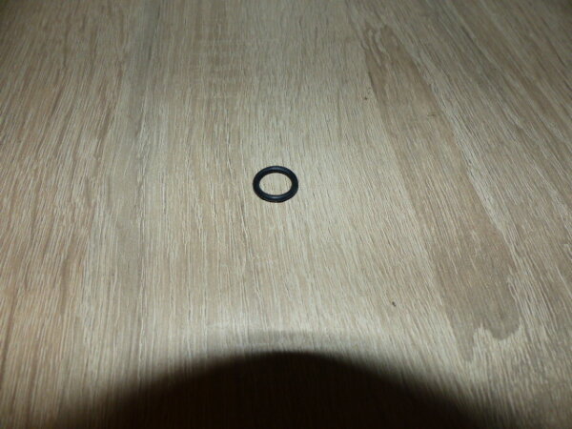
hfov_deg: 67.3
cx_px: 286
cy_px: 214
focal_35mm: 26
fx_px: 430
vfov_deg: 53.1
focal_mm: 4.5
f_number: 2.8
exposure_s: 1/125
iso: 200
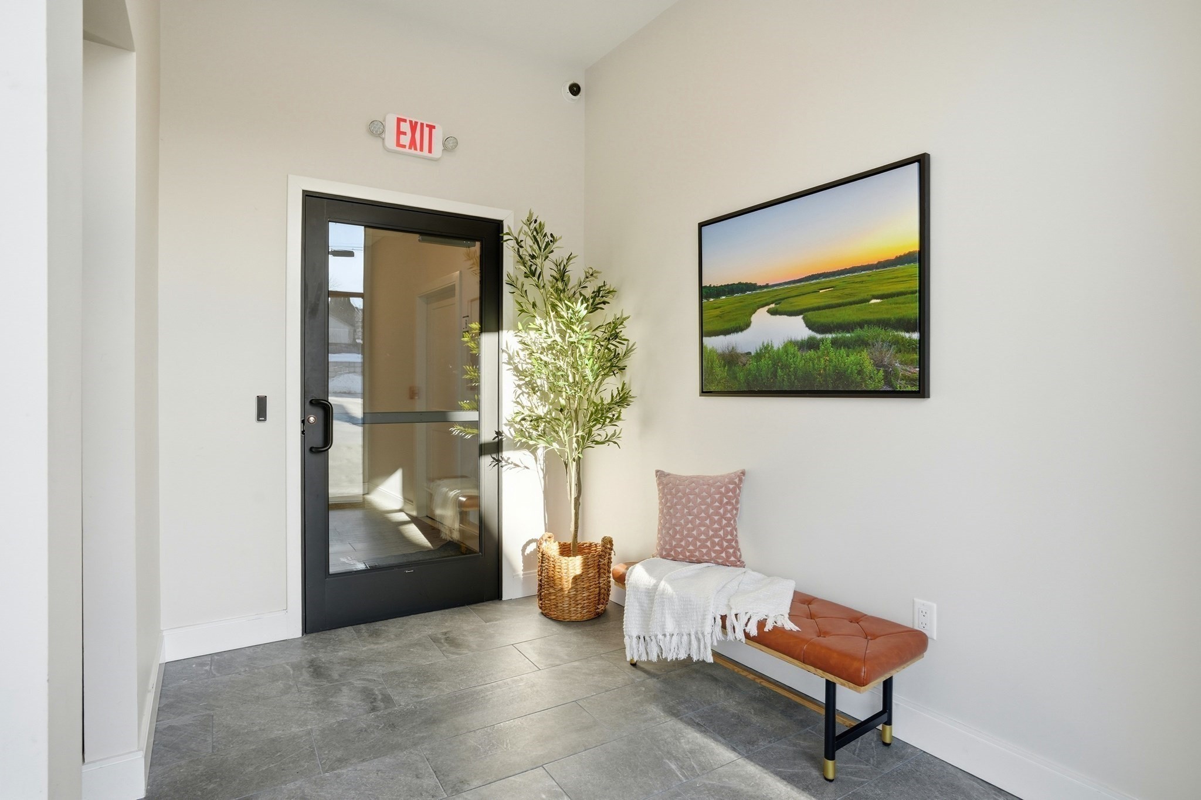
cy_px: 400
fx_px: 600
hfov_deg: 90.0
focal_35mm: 18
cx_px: 600
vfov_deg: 67.4
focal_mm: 18
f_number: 8
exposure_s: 1/4000
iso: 800
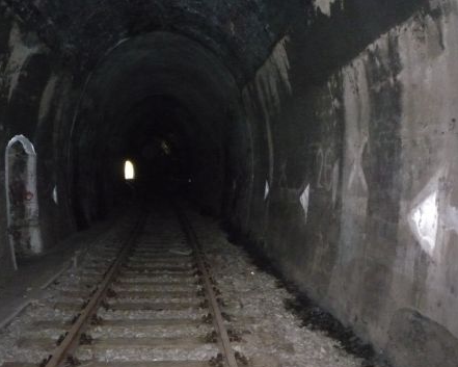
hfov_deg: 52.8
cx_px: 213
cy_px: 186
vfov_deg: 43.4
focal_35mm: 34
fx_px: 461
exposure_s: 1/30
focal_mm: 5.2
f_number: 3.3
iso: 1000
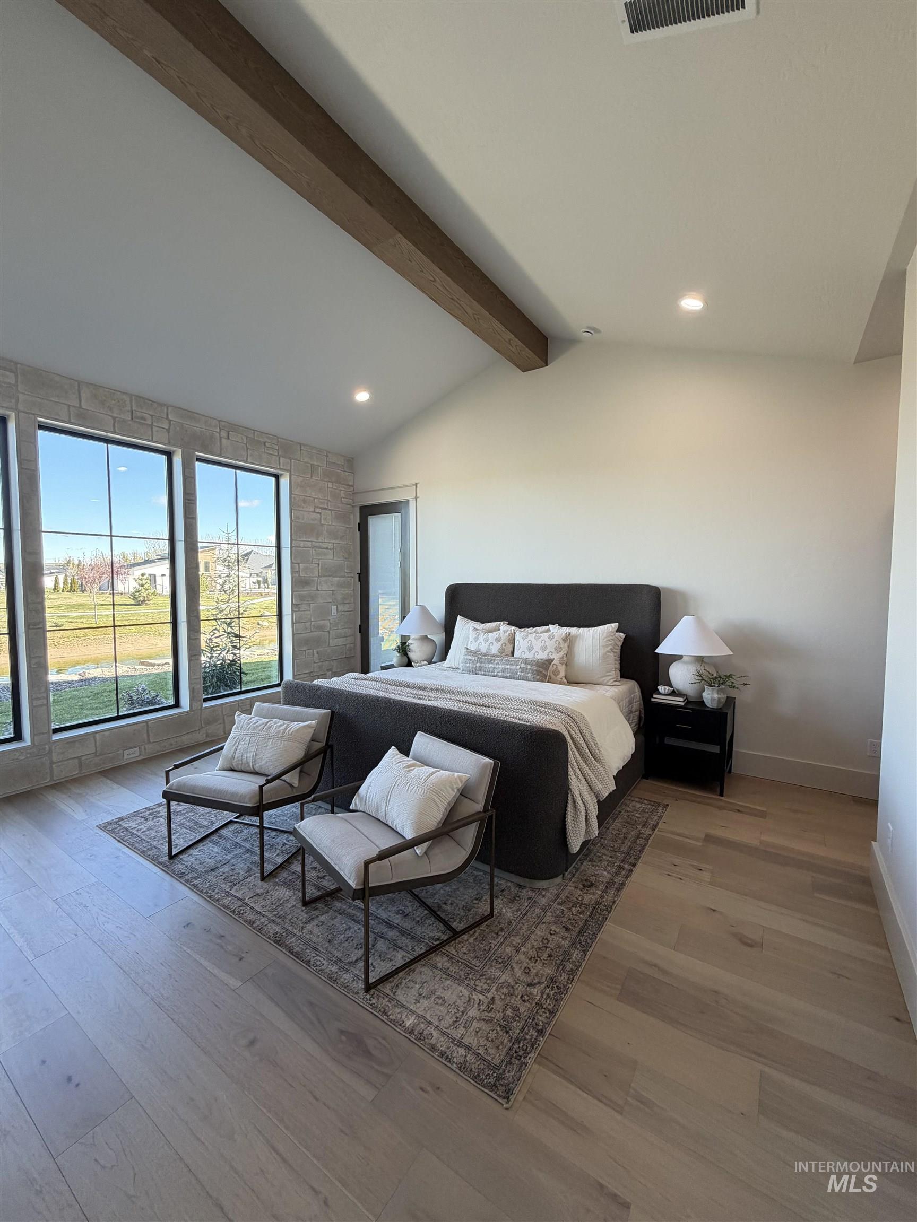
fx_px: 494
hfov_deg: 85.7
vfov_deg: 102.1
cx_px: 458
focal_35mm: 14
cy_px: 611
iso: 125
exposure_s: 1/121
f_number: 2.2
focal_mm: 2.22
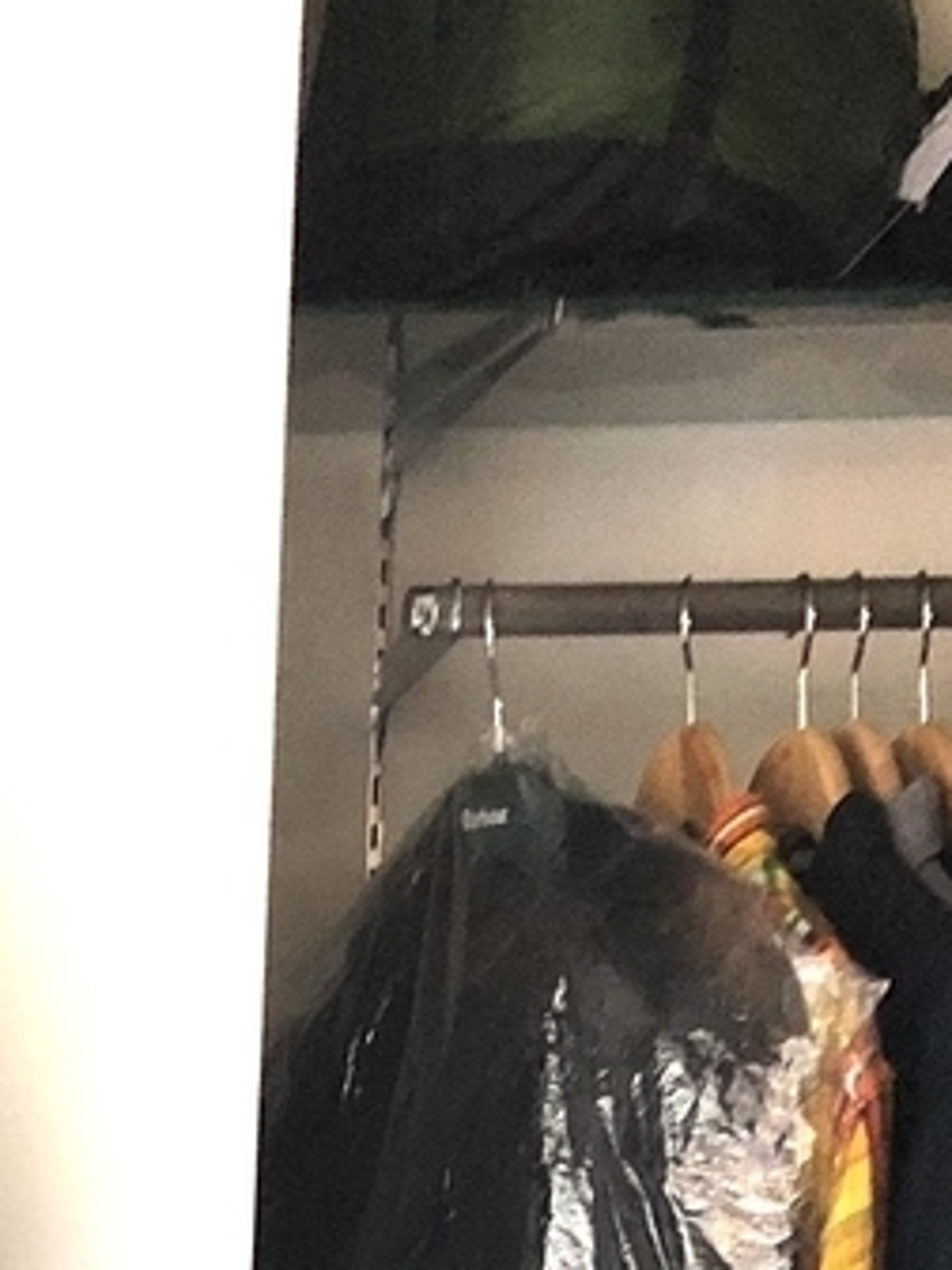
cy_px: 1920
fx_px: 3667
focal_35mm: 100
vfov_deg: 17.6
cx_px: -676
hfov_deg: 13.5
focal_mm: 4
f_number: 1.8
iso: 100
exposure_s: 1/13
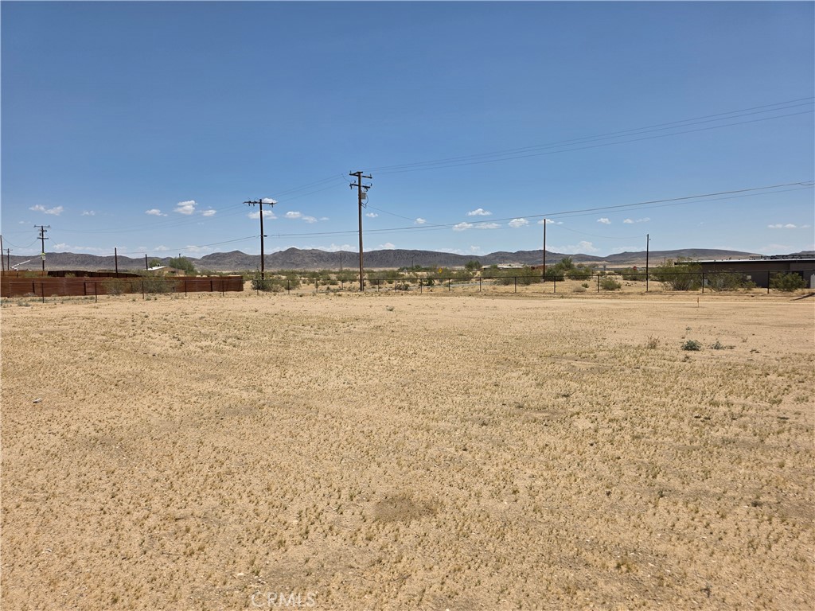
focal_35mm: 23
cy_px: 306
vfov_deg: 58.9
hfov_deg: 73.9
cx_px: 408
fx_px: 542
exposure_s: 1/7944
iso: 50
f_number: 1.7
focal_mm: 6.3
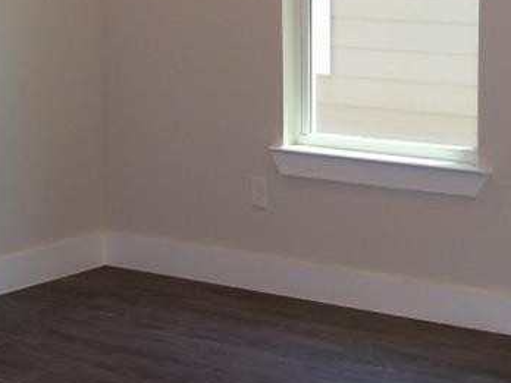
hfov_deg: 18.5
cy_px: 120
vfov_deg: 13.9
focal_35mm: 106
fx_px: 1565
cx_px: 264
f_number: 2.7
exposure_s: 1/60
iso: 80
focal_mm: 6
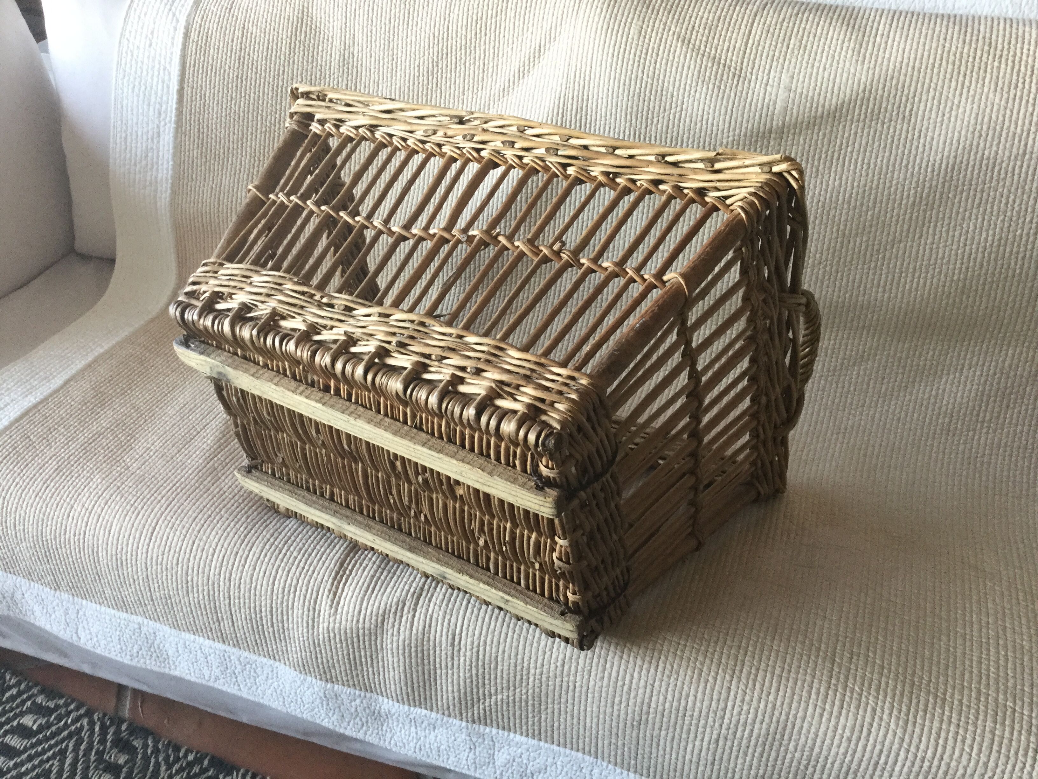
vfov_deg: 45.4
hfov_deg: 58.4
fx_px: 930
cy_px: 390
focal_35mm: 31
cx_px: 519
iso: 64
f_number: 2.4
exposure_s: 1/33
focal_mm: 3.3
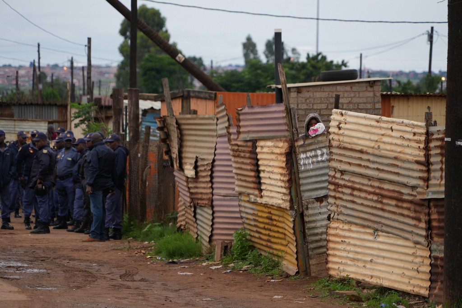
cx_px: 231
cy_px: 154
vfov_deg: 6.4
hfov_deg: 9.5
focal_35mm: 216
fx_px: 2773
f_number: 6.3
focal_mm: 216
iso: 250
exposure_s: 1/800
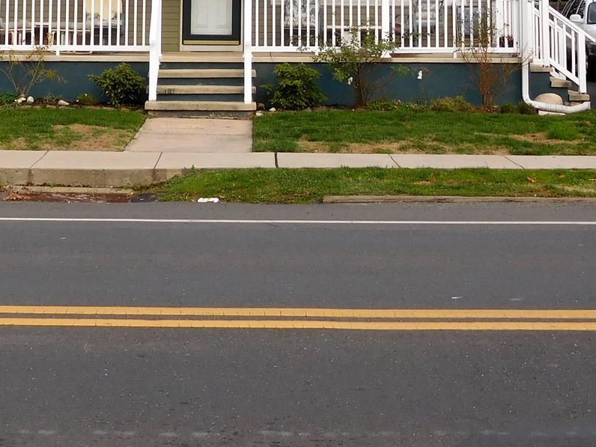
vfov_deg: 19.0
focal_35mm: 72
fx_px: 1240
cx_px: 225
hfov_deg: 26.9
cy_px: -124
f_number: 3.5
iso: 125
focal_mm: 5
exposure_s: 1/100
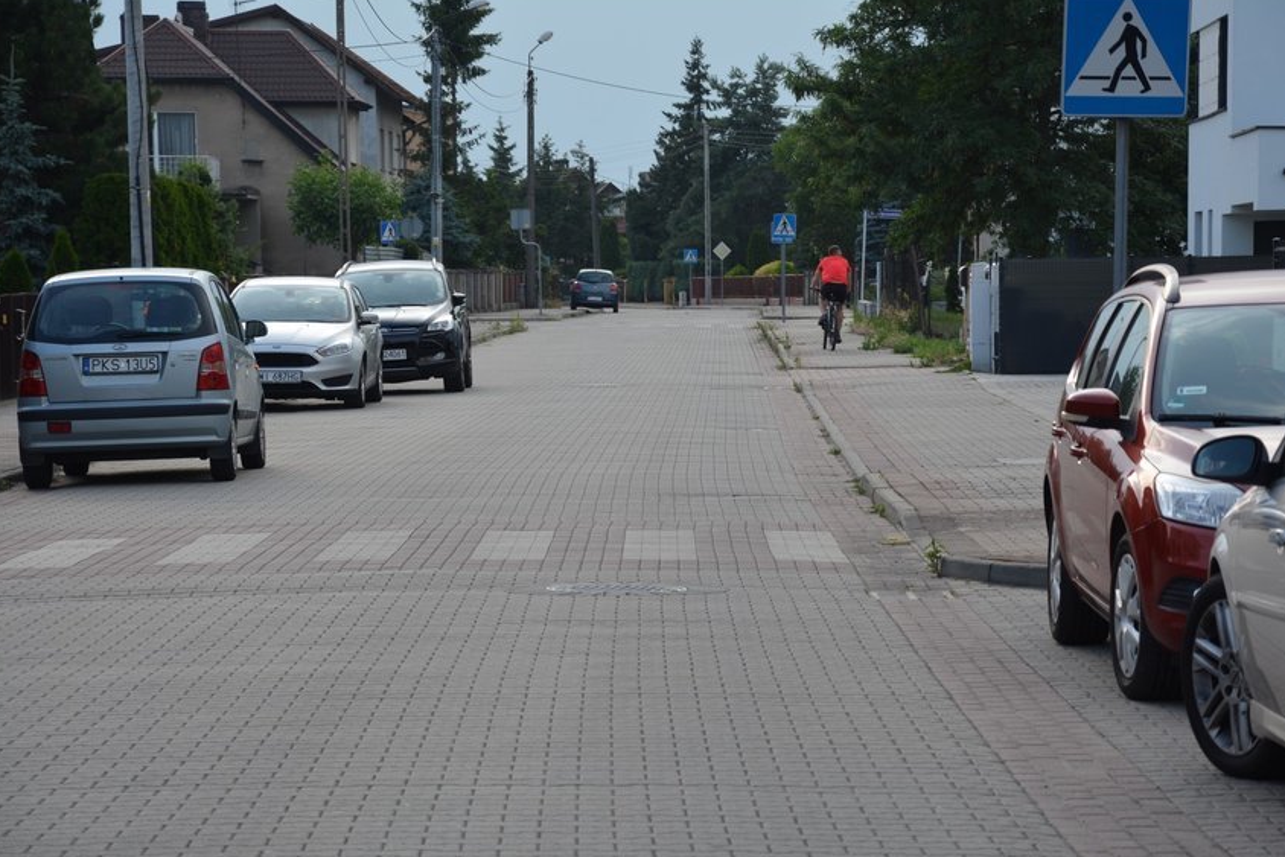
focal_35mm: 144
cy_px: 450
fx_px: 5141
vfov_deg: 9.5
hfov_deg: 14.2
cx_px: 678
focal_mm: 90
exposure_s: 1/200
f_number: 7.1
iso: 200
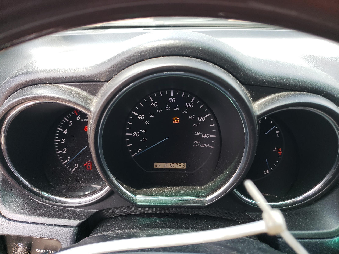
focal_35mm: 26
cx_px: 170
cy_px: 127
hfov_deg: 67.3
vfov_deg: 53.1
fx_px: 255
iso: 55
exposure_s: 1/120
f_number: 1.5
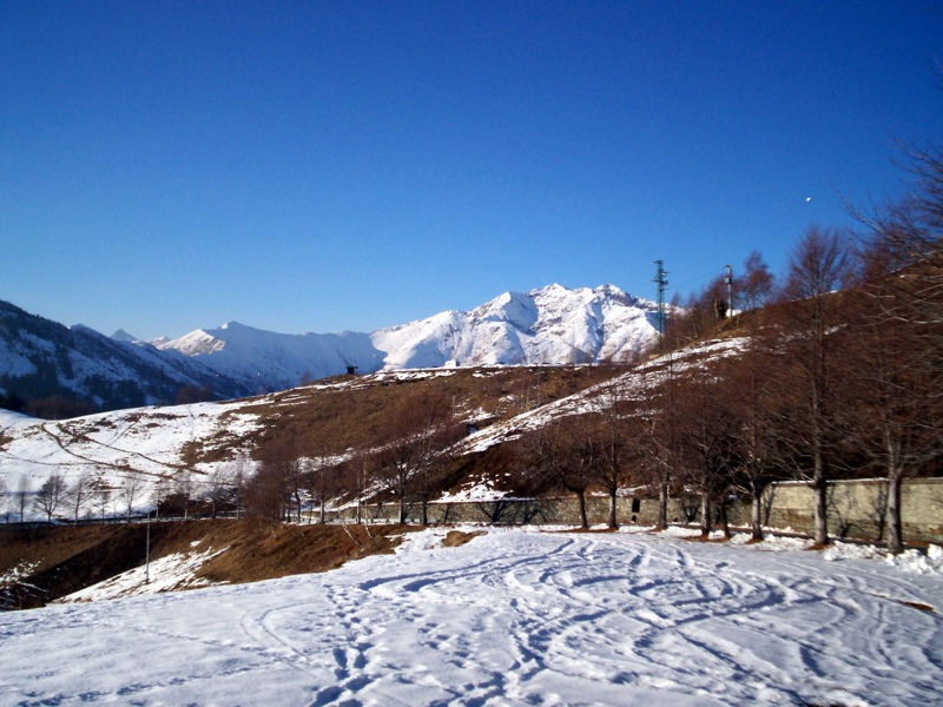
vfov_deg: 39.7
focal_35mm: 36
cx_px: 472
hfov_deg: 51.4
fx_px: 981
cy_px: 354
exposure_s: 1/850
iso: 100
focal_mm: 5.9
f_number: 4.5
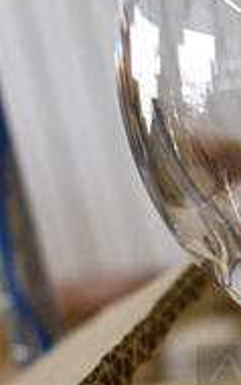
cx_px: 423
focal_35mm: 147
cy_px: 283
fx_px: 1542
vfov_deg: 14.2
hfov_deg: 8.6
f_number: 3.8
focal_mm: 20
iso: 800
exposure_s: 1/250
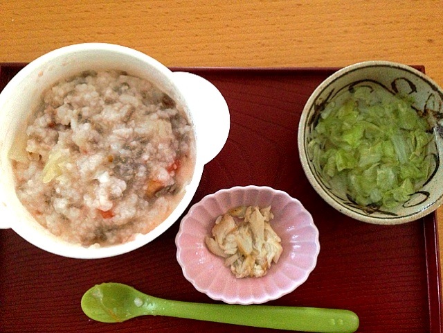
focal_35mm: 33
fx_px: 422
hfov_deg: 55.4
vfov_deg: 42.9
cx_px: 222
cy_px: 166
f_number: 2.4
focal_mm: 4.13
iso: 640
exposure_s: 1/15
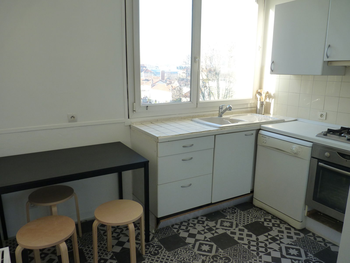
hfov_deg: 65.3
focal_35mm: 27
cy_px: 132
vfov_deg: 51.4
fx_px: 273
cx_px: 175
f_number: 2.8
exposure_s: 1/80
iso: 125
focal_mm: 4.8
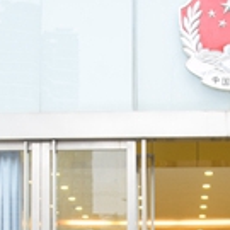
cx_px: 152
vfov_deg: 13.0
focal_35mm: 132
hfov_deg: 13.2
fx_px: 992
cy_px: 253
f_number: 3.5
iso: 400
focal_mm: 28
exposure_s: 1/60
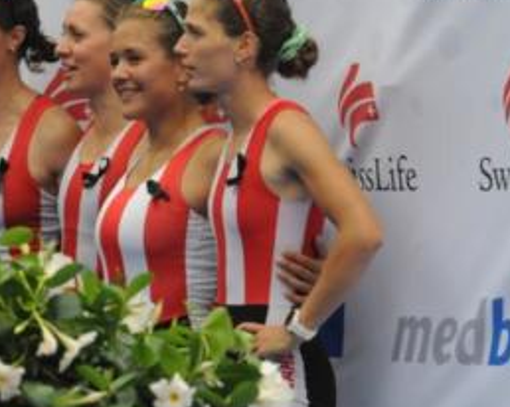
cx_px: 190
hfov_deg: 3.6
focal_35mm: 545
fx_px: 8220
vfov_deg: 2.8
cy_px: 124
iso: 800
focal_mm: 200
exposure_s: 1/500
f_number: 11
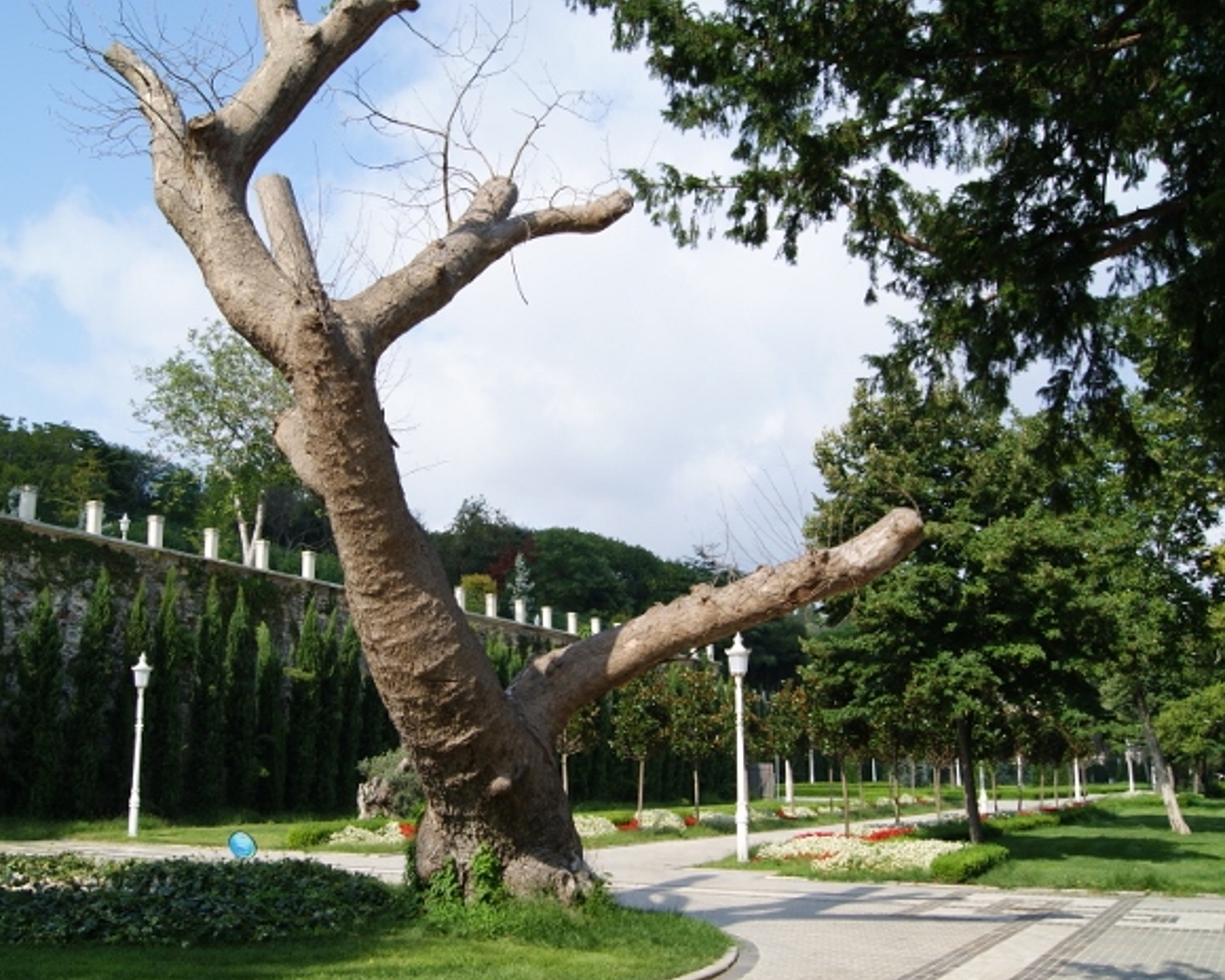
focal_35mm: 35
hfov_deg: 51.5
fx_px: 1269
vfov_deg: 42.2
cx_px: 564
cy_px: 532
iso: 100
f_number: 10
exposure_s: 1/125
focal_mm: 18
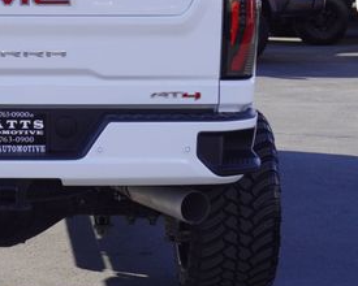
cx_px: 35
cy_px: 78
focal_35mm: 128
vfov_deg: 12.0
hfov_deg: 14.9
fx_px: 1357
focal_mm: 39
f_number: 9
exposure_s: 1/100
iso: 100
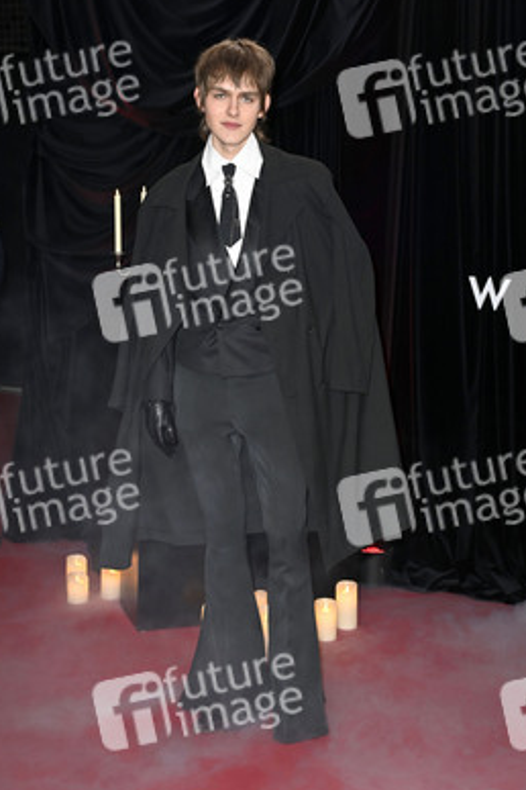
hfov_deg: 21.2
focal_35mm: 64
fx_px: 1403
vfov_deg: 31.4
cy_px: 396
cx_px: 257
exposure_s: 1/250
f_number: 5.6
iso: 1250
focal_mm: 62
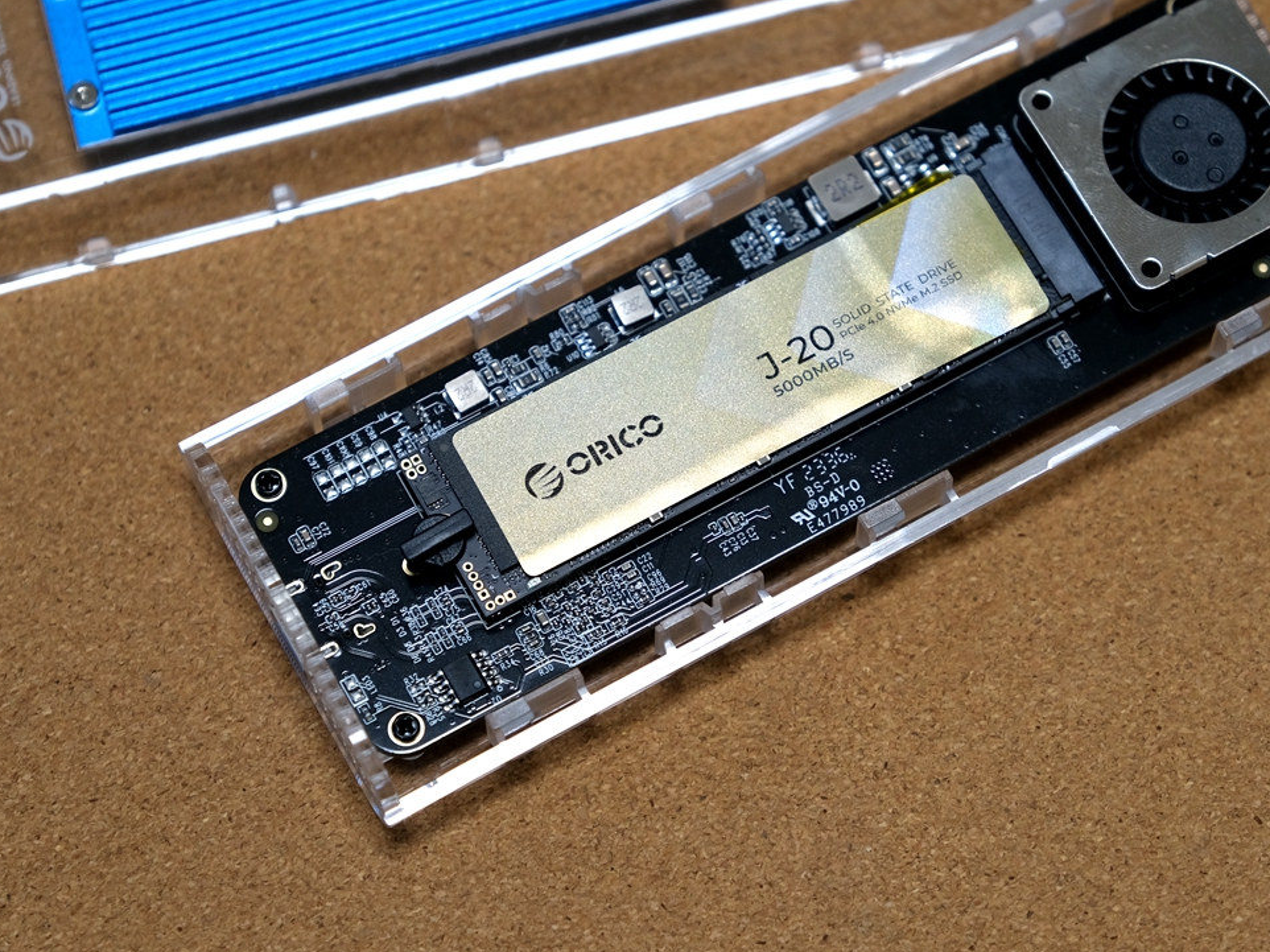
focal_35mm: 112
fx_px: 4108
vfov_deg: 13.2
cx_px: 725
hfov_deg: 17.6
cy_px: 411
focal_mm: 55
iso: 640
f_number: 3.2
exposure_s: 1/120
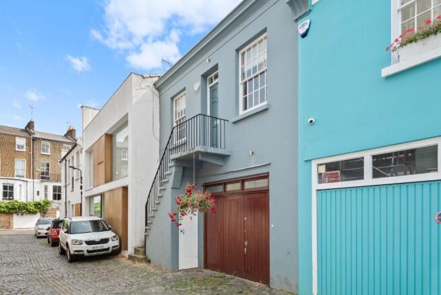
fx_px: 270
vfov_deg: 57.3
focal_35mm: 22
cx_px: 220
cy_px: 148
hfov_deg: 78.5
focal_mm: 22
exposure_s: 1/80
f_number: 10
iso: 320
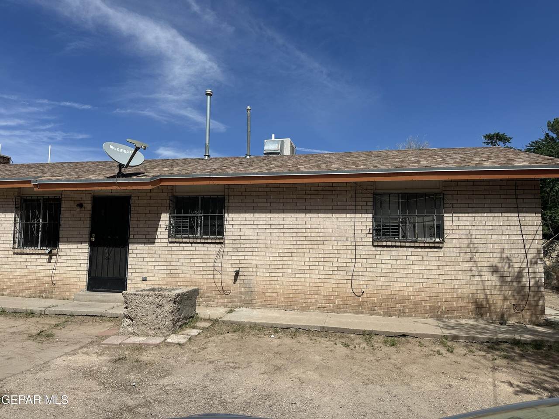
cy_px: 210
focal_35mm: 24
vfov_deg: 56.8
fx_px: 388
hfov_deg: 71.6
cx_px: 280
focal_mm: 6.86
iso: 80
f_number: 1.78
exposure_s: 1/7576
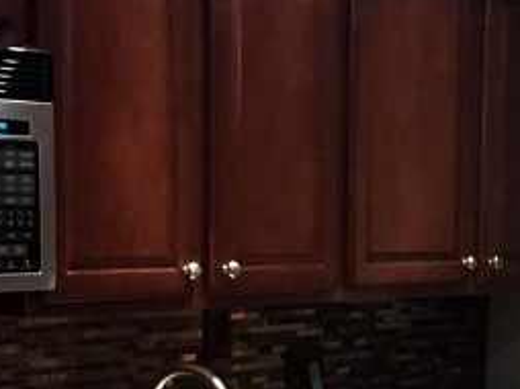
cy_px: 506
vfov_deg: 12.3
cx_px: 608
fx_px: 1756
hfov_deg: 16.2
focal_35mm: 117
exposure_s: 1/30
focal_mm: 4.15
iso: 250
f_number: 2.2
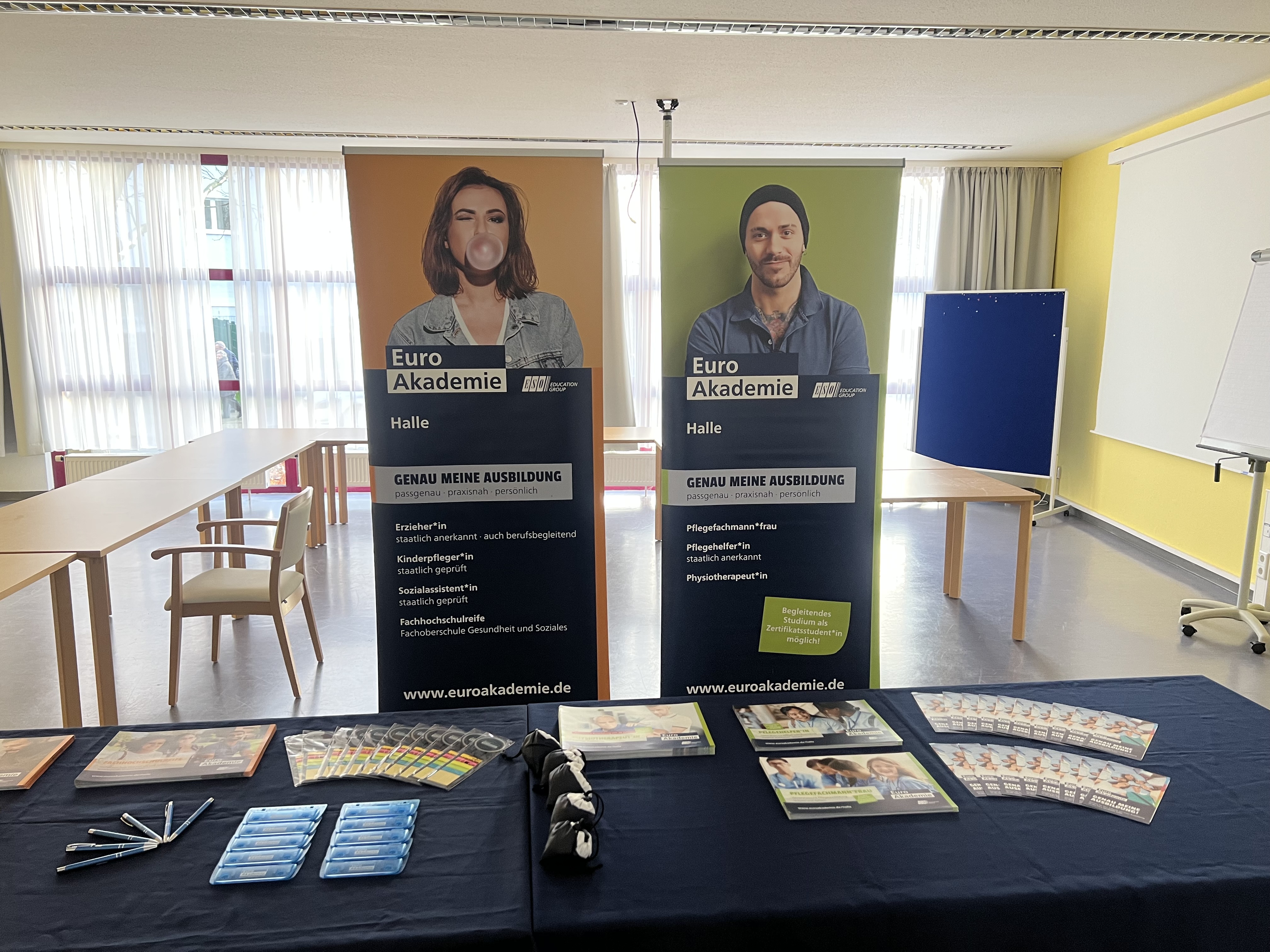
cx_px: 635
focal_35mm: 26
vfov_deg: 53.1
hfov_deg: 67.3
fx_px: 954
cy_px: 476
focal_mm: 5.7
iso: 125
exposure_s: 1/86
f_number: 1.5
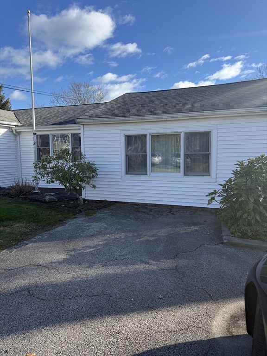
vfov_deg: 71.6
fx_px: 247
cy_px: 178
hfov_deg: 56.8
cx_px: 134
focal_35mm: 24
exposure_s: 1/3021
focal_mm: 6.76
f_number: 1.78
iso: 100
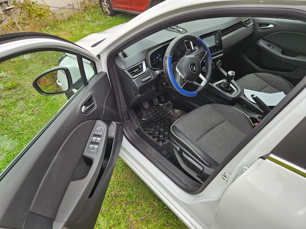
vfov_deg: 58.9
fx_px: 203
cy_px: 114
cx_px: 153
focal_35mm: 23
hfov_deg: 73.9
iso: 50
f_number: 1.8
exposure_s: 1/190
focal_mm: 5.4
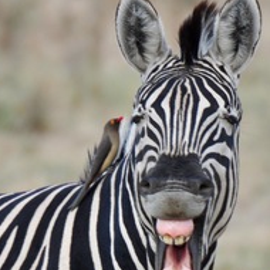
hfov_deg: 1.3
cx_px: 88
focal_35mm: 1367
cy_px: 141
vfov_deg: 1.3
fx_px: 12063
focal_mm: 340
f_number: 6.3
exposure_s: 1/160
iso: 200
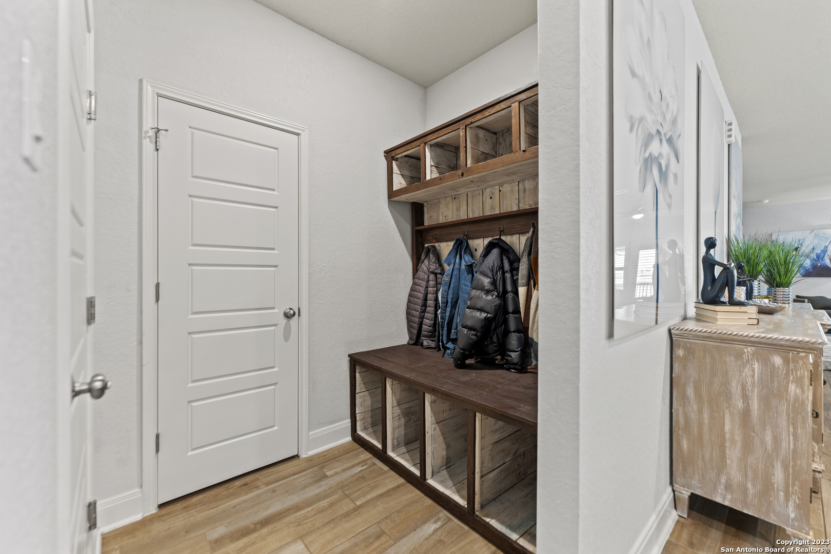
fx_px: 323
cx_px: 416
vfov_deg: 81.2
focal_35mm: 14
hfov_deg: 104.3
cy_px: 277
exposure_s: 1/2.5
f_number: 2.8
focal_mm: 14
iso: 400
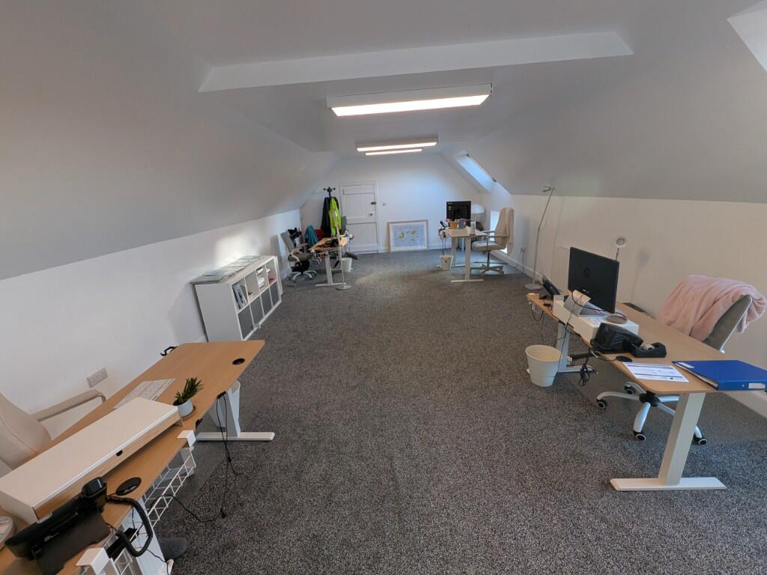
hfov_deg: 106.2
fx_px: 288
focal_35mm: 13
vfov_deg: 89.9
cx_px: 384
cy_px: 288
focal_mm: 1.95
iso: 170
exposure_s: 1/100
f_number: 2.2
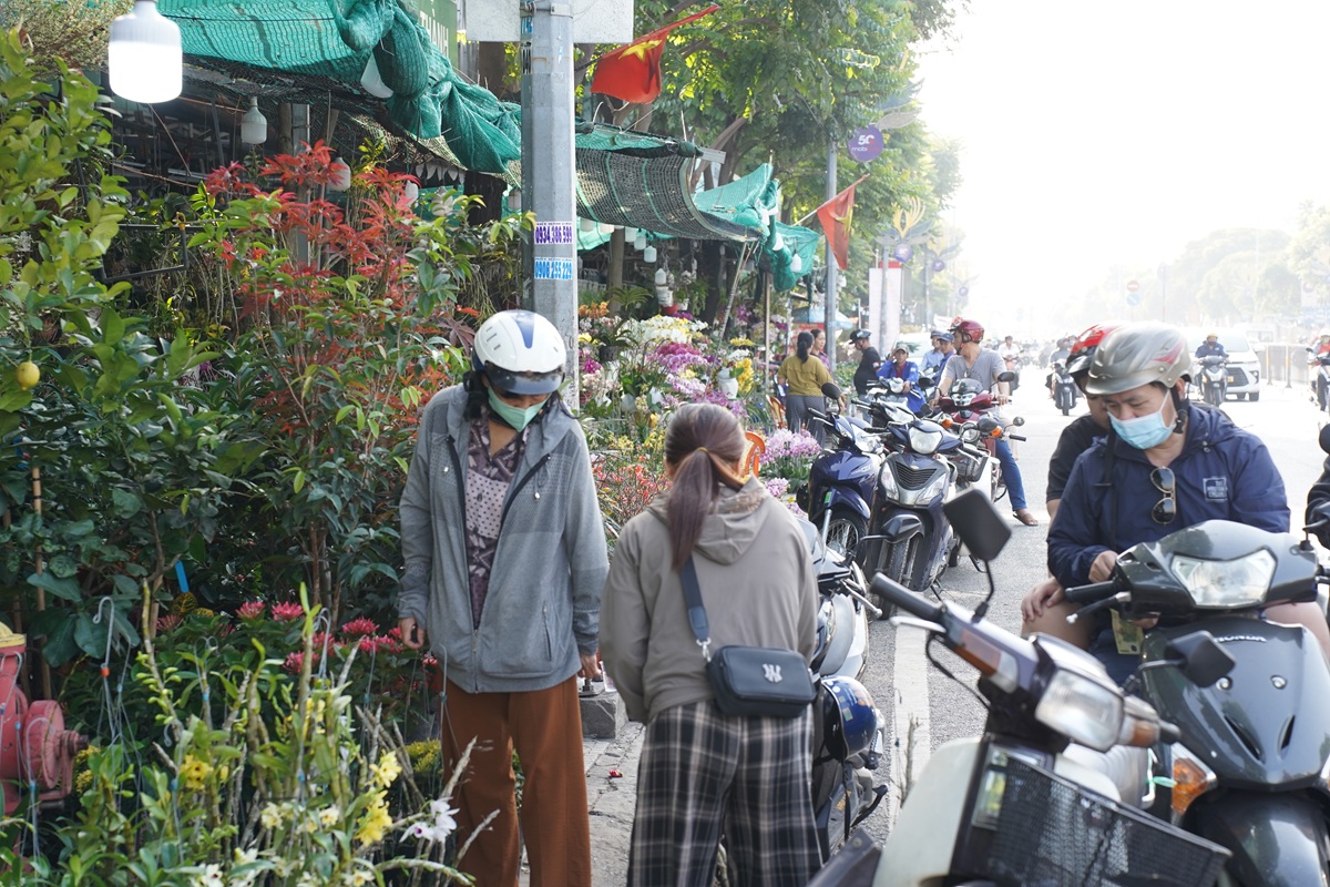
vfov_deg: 18.2
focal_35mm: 75
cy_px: 444
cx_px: 665
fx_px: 2771
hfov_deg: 27.0
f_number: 6.3
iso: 320
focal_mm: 75
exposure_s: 1/100
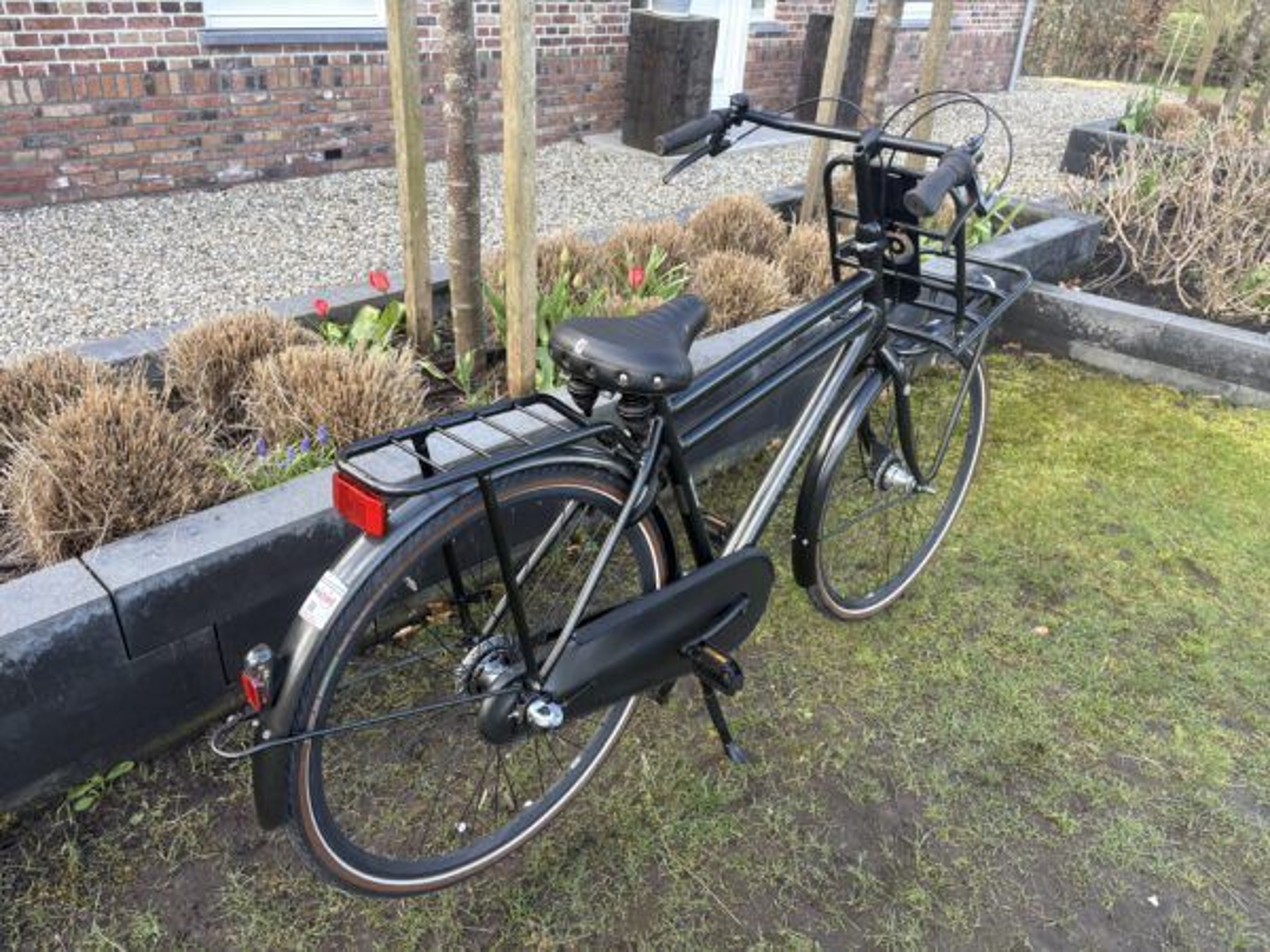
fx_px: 954
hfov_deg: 67.3
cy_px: 476
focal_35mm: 26
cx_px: 635
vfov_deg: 53.1
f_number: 1.6
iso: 50
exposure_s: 1/259
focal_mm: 5.96
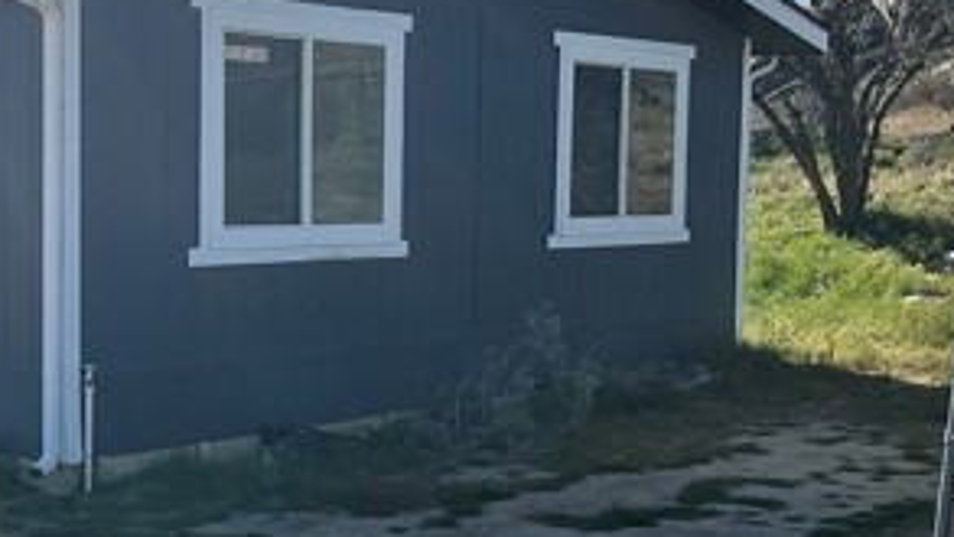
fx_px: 1746
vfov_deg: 17.5
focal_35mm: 69
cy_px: 319
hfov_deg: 29.4
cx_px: 117
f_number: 1.8
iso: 16
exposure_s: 1/2320
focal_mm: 3
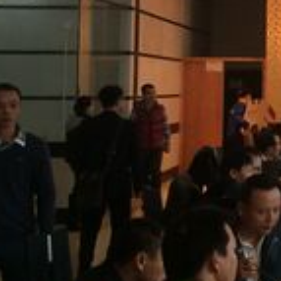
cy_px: 28
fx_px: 1019
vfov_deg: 15.5
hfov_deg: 14.5
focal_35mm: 111
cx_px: 438
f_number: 2.2
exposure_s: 1/30
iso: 100
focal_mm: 4.12
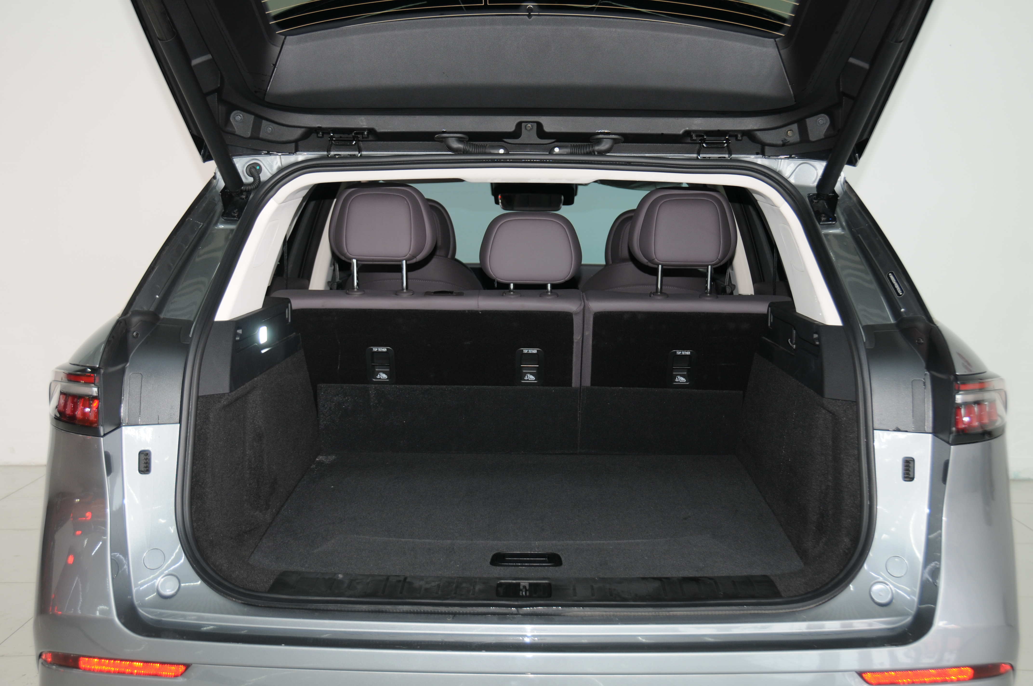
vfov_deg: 28.0
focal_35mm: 48
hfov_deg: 41.2
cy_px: 343
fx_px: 1376
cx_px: 516
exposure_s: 1/10
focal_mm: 32
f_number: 4.8
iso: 200
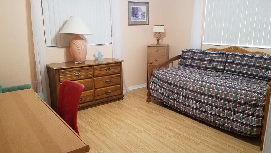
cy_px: 74
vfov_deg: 40.2
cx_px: 137
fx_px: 208
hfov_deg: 66.1
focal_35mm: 29
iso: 200
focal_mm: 4.2
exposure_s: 1/24
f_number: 1.7
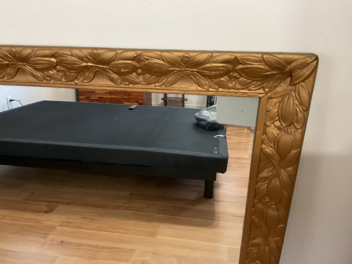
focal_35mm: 29
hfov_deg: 61.7
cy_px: 132
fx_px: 295
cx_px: 176
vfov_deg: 48.2
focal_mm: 3
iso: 320
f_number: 1.8
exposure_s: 1/40
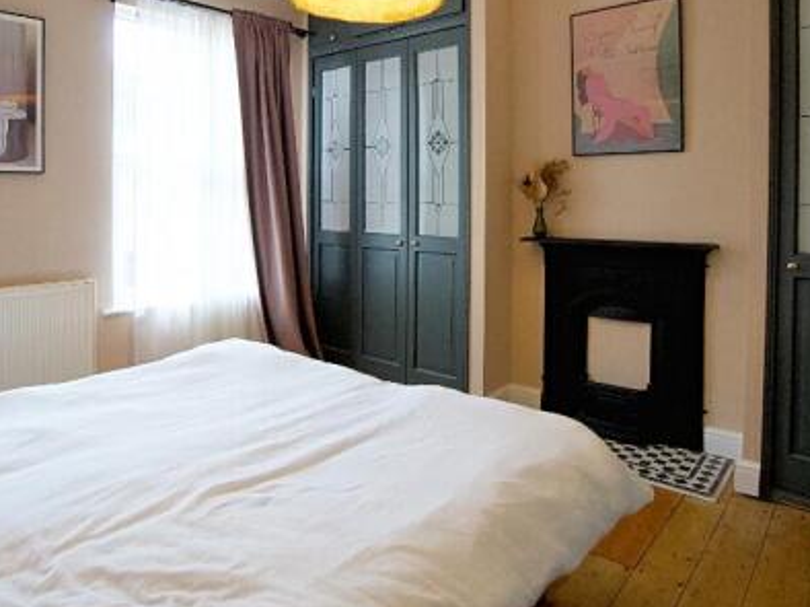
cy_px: 207
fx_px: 561
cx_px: 357
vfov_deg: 55.7
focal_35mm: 24
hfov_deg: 71.4
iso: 2500
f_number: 4
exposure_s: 1/160
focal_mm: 10
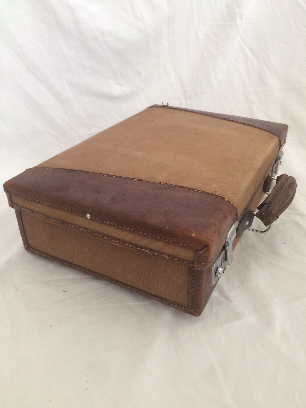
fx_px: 342
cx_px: 153
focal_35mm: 29
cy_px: 204
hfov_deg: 48.2
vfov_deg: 61.7
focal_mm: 4.15
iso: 200
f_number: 2.2
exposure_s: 1/33
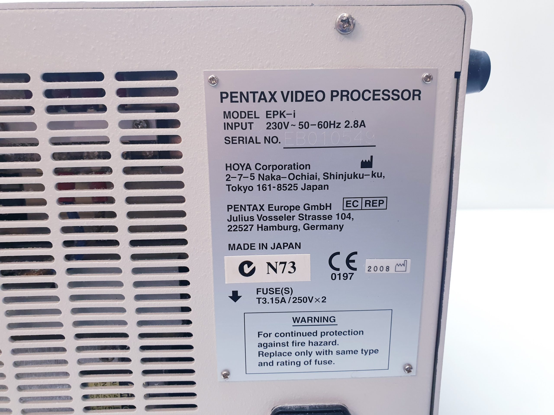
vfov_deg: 53.1
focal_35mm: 26
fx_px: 416
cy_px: 208
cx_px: 277
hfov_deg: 67.3
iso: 125
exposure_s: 1/50
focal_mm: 4.3
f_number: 2.4
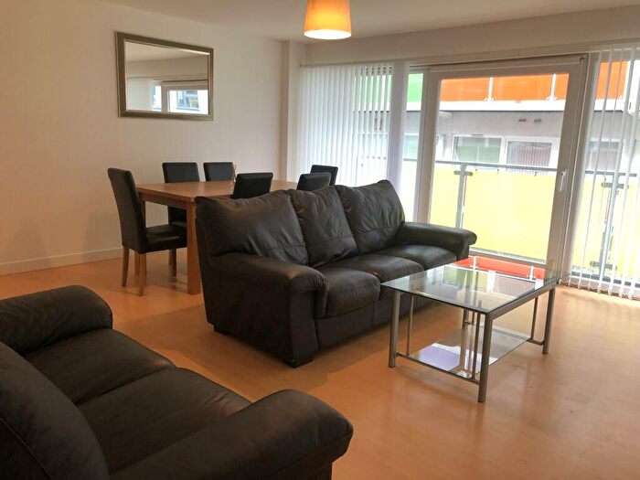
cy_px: 240
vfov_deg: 49.7
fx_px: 518
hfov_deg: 63.4
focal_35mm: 28
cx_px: 320
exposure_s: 1/33
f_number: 1.8
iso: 40
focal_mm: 4
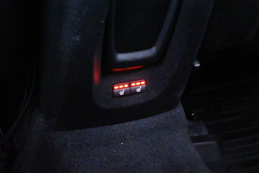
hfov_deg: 34.2
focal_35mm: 58
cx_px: 130
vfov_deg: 23.2
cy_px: 86
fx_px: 421
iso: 51200
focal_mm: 39
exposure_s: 1/20
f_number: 5.6
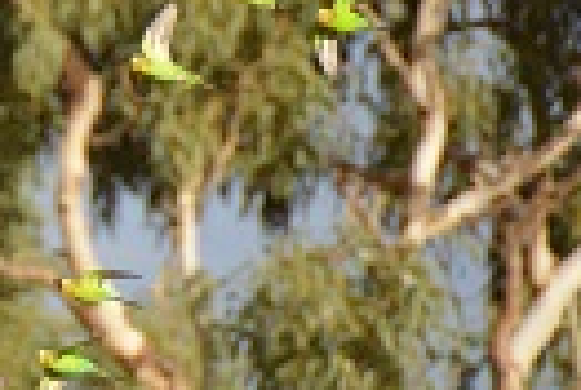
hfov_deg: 1.8
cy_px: 51
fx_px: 18456
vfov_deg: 1.2
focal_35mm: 1141
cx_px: -506
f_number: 5.6
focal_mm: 200
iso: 400
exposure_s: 1/1600
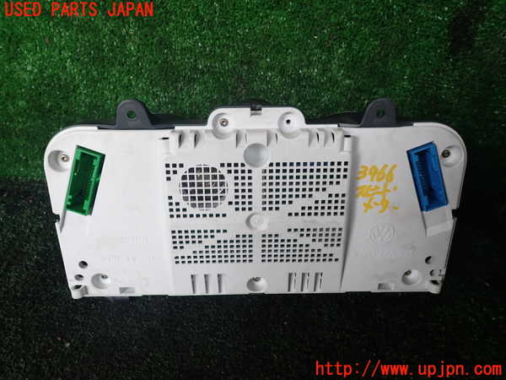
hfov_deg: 69.4
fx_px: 365
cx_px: 253
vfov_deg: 54.9
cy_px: 190
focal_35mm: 25
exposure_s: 1/100
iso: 100
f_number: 2.8
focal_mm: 4.5
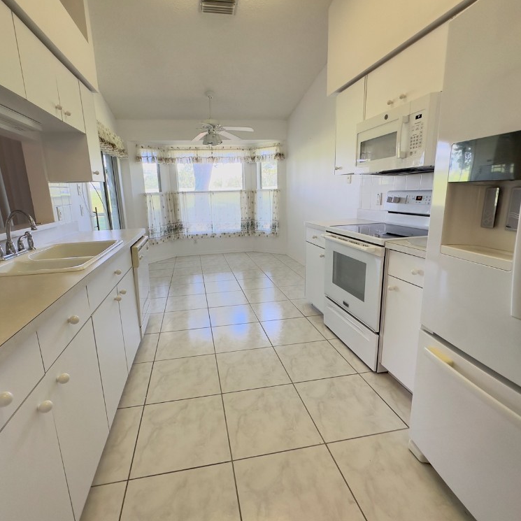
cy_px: 253
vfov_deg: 83.9
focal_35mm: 17
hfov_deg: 83.8
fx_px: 289
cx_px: 241
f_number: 2.2
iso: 160
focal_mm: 2.22
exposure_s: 1/120
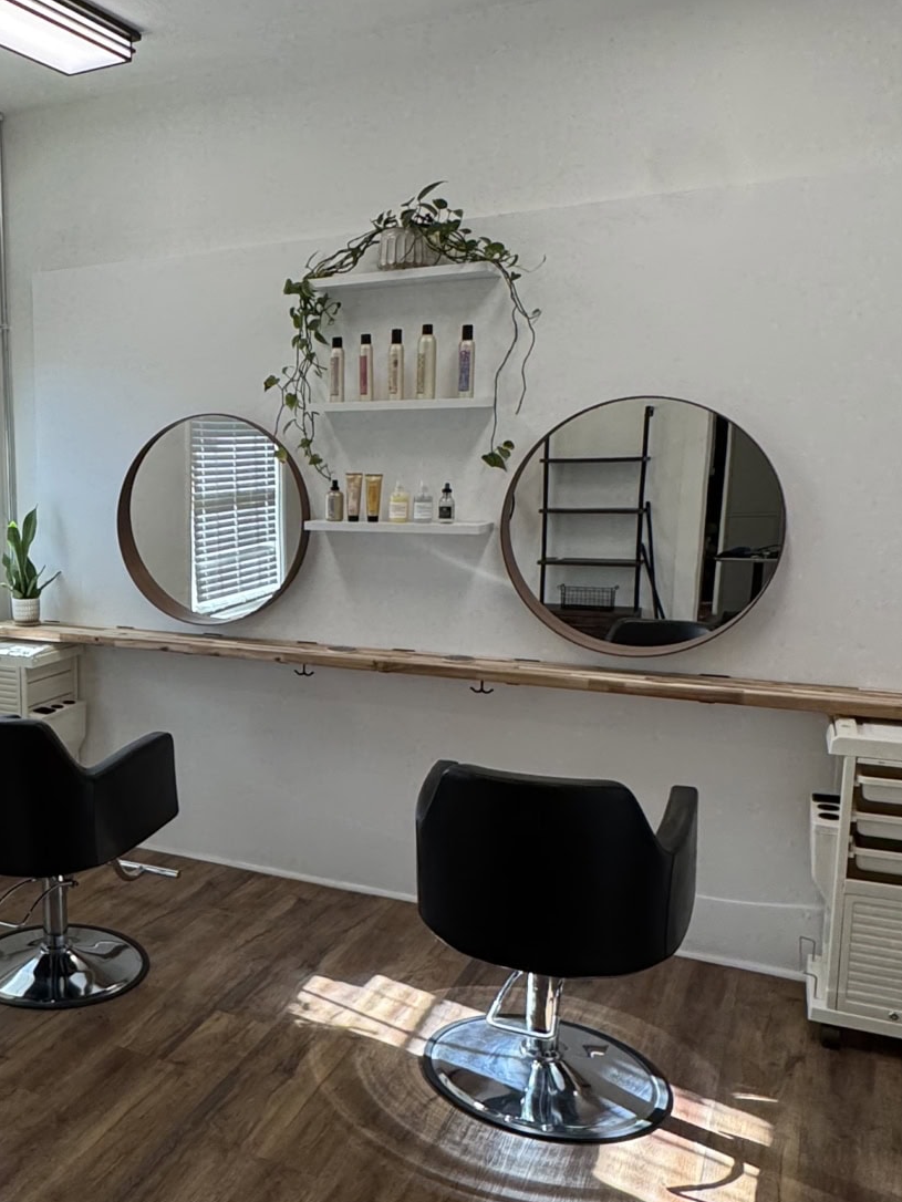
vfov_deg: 55.3
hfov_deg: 39.7
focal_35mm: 33
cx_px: 86
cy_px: 616
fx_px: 1146
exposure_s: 1/120
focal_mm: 2.2
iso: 40
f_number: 2.2
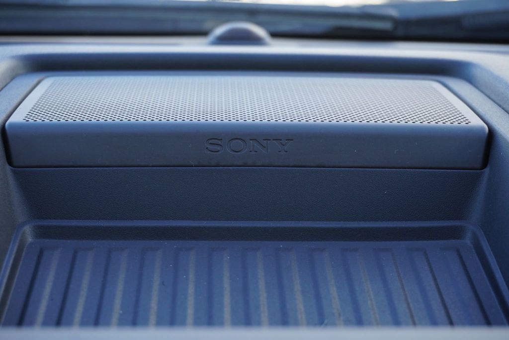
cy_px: 170
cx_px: 254
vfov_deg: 19.8
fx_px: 976
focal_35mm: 69
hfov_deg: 29.2
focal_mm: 46
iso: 200
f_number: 5.6
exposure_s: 1/80
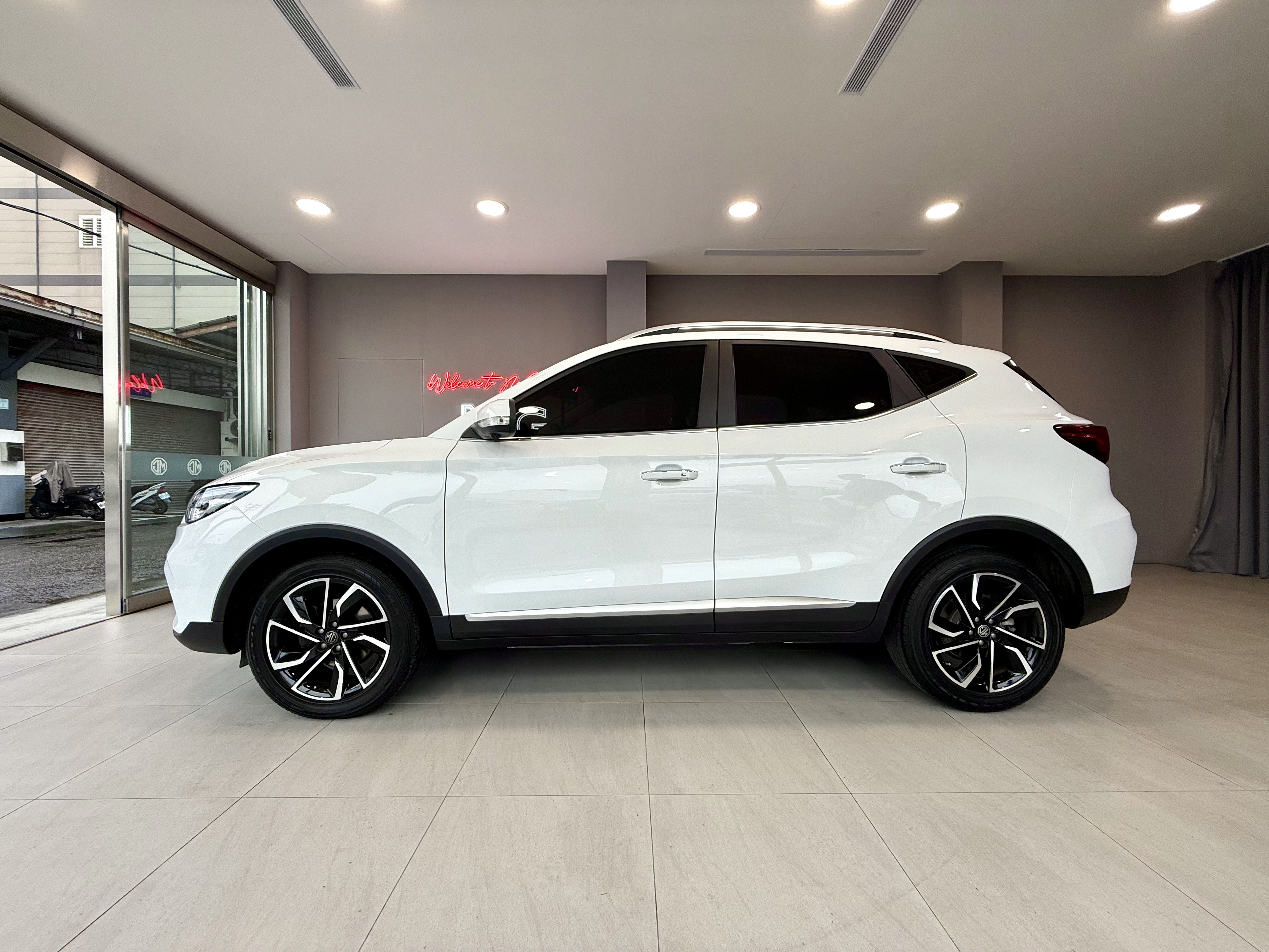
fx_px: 513
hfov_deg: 102.1
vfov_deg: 85.7
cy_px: 476
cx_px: 634
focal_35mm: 14
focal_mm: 2.22
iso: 50
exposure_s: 1/112
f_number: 2.2
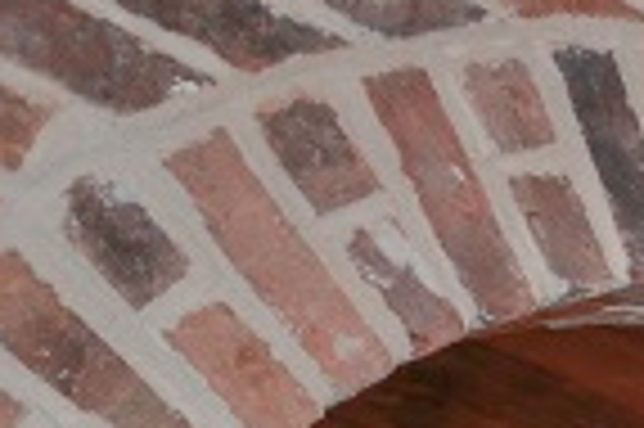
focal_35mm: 113
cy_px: 1149
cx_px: 1973
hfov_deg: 11.0
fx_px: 2019
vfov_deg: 10.0
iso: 560
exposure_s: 1/60
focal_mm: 12
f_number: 4
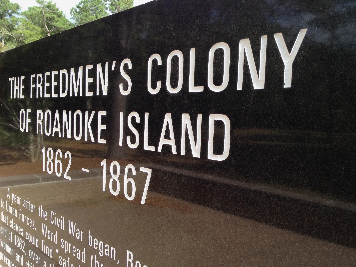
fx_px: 360
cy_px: 134
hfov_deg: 52.6
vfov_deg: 40.7
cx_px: 178
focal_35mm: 35
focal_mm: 4.28
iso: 50
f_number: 2.4
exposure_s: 1/460
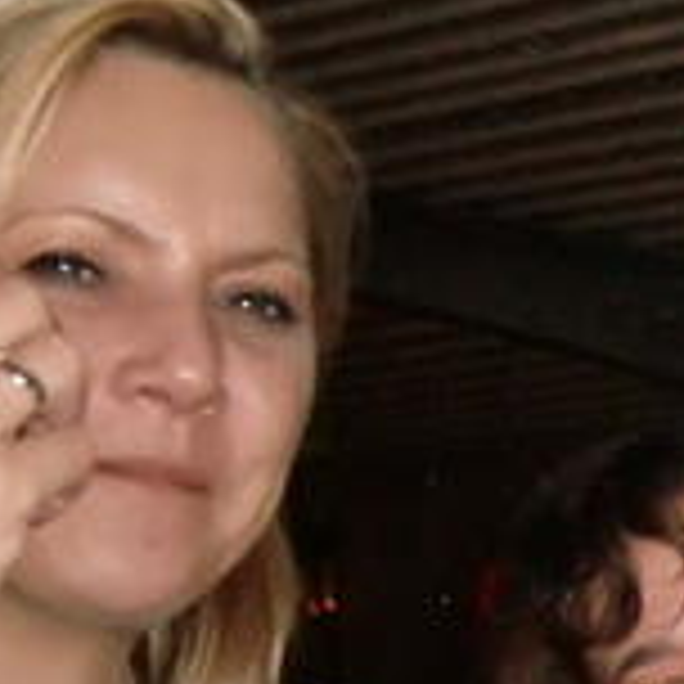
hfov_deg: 10.9
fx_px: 3331
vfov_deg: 11.6
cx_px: 1251
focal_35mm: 149
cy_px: 666
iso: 400
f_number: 3.8
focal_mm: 7.1
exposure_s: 1/15
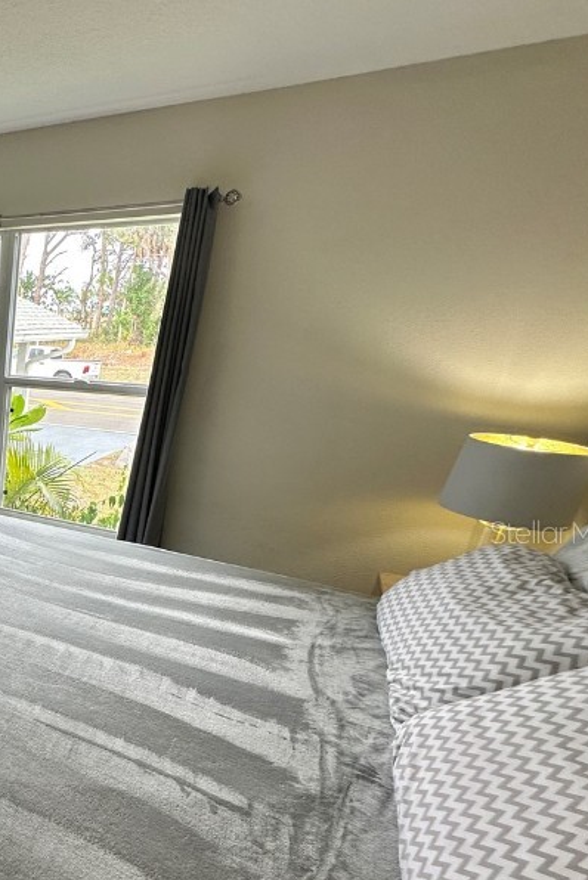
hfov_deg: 37.7
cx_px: -127
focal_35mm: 25
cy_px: 532
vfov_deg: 70.7
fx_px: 612
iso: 64
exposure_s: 1/120
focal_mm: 2.22
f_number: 2.2
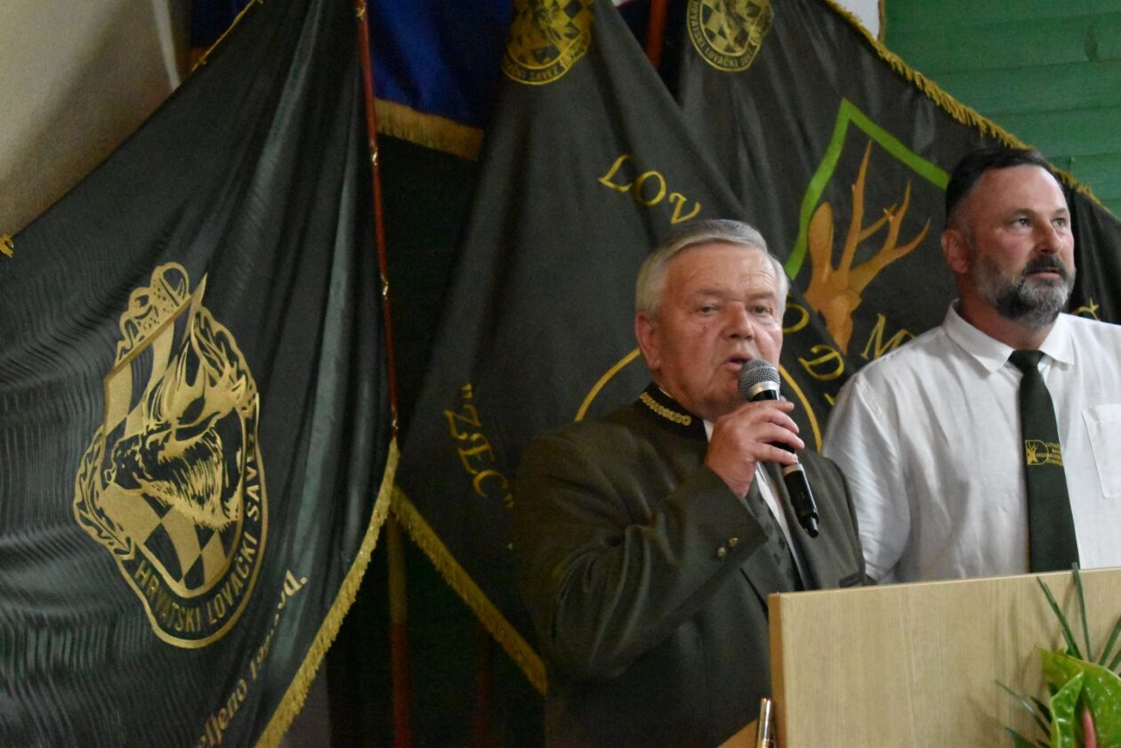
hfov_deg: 24.6
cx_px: 560
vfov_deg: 16.6
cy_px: 374
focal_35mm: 82
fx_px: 2569
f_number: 5.6
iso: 14400
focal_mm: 55
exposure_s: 1/320
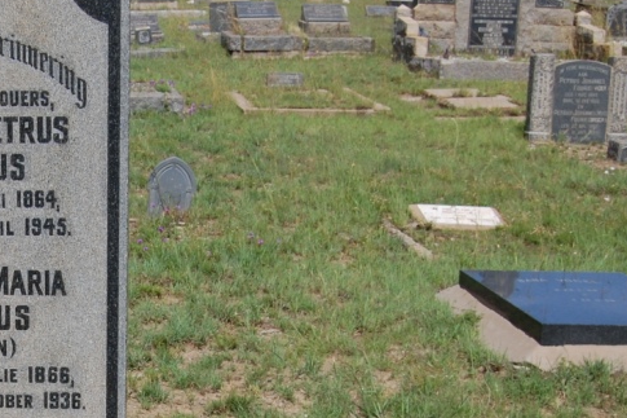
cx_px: 26
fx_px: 1323
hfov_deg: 25.6
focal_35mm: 76
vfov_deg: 17.7
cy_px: 362
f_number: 10
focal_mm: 24
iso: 200
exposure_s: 1/400
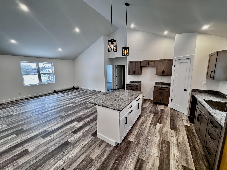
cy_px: 85
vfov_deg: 85.7
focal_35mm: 14
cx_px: 114
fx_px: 92
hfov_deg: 102.1
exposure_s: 1/60
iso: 400
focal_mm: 2.22
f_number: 2.2
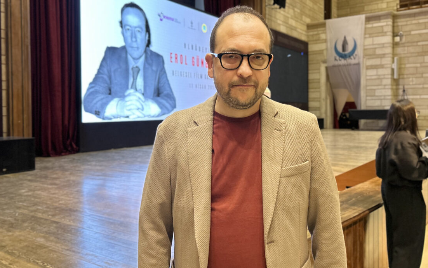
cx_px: 219
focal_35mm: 32
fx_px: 373
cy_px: 114
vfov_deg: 39.3
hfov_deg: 59.6
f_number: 1.5
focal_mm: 5.7
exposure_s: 1/60
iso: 200
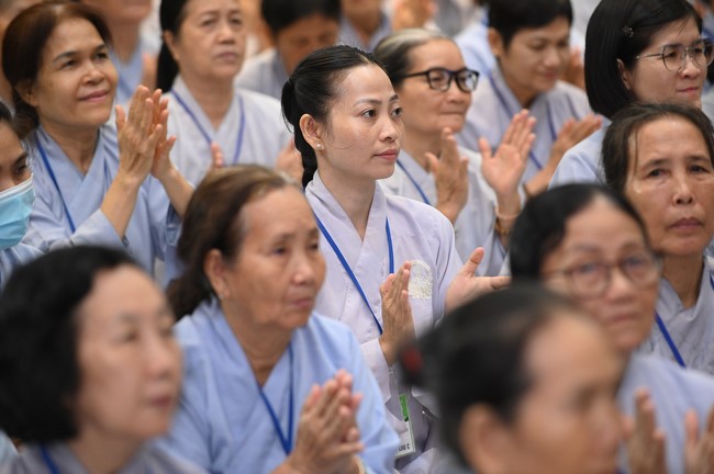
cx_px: 357
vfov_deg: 6.9
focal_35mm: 200
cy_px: 237
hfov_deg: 10.3
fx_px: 3963
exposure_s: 1/160
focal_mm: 200
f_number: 3.5
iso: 2500
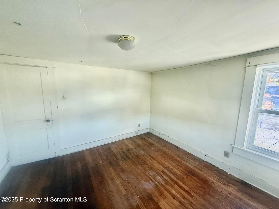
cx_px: 140
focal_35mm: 14
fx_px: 113
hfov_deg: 102.1
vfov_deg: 85.7
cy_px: 104
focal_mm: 2.22
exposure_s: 1/99
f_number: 2.2
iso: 250
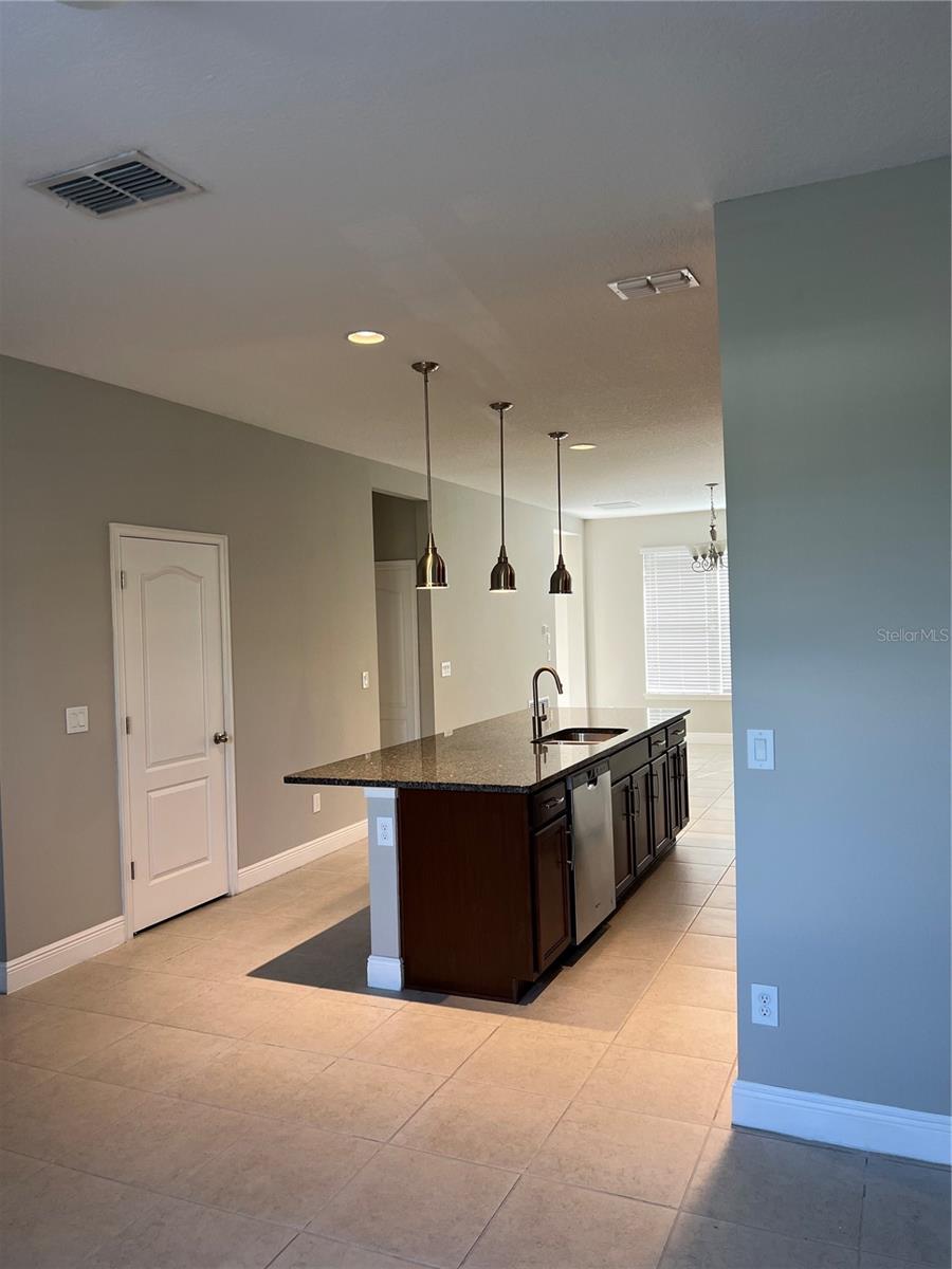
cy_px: 634
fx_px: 953
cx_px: 476
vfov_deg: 67.3
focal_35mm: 26
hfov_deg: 53.1
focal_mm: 5.7
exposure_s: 1/120
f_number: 1.5
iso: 100
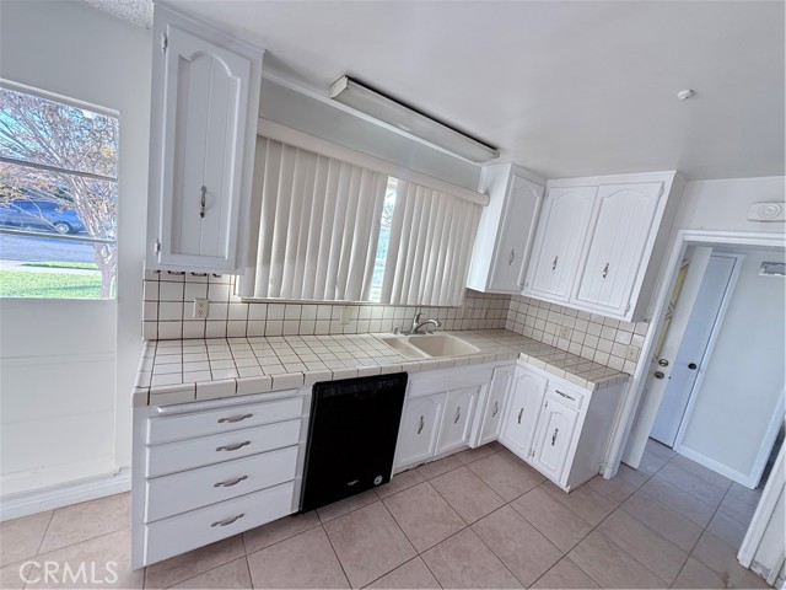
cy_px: 295
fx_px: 318
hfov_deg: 102.1
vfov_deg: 85.7
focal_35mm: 14
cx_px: 393
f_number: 2.2
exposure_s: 1/99
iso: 64
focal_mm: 2.22
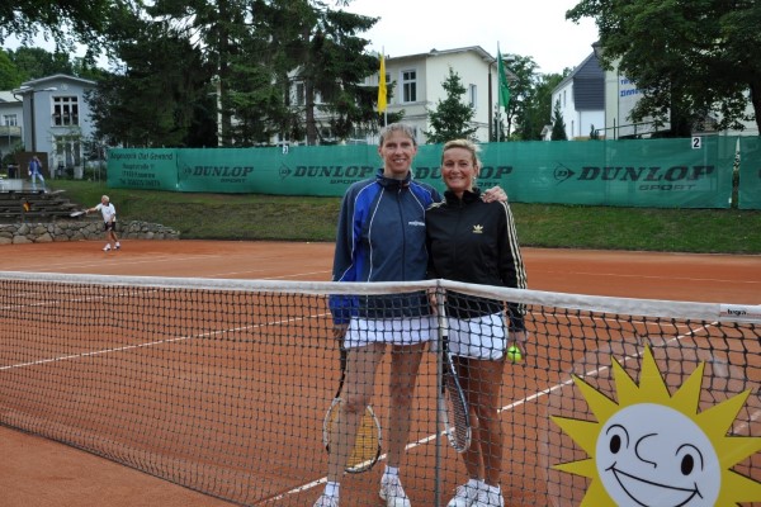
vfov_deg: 35.5
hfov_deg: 51.3
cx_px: 380
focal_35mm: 38
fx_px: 793
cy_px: 254
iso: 200
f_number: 8
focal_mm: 25
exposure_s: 1/250
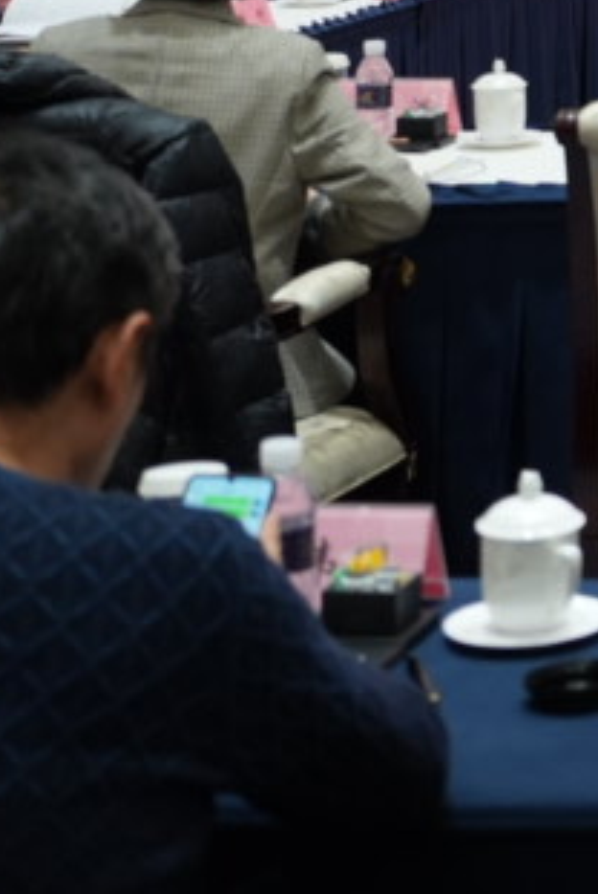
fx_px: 3356
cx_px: 1777
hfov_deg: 8.5
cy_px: -423
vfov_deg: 14.2
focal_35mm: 135
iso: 500
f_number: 2.8
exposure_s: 1/80
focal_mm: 26
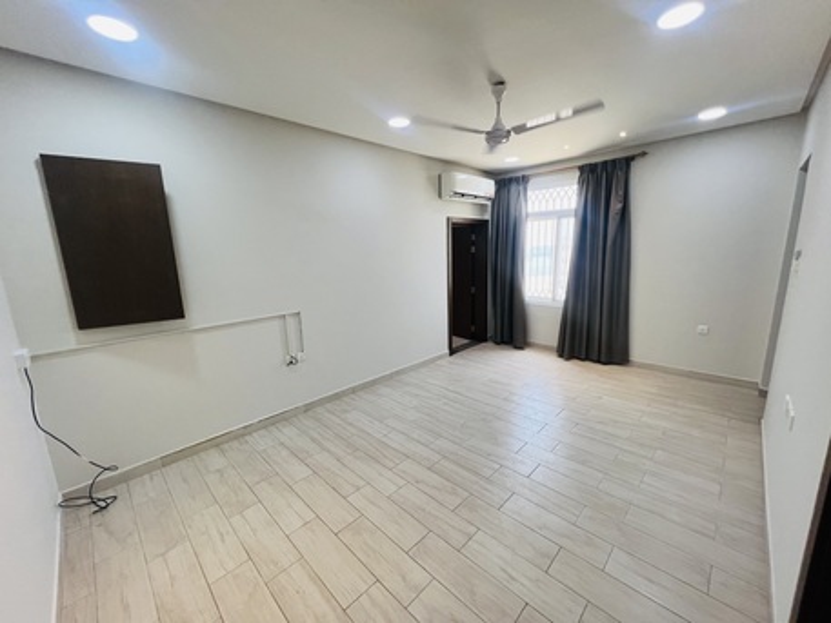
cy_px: 312
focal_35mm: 13
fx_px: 312
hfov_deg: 106.2
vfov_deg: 89.9
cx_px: 416
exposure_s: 1/100
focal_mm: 1.57
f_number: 1.8
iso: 160
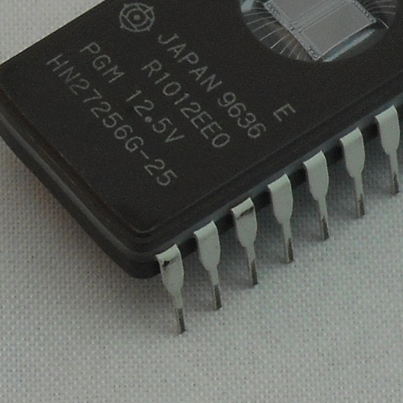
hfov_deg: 3.7
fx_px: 6256
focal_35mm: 475
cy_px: 53
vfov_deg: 3.7
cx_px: 287
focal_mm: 15.9
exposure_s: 1/60
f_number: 5.6
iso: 110
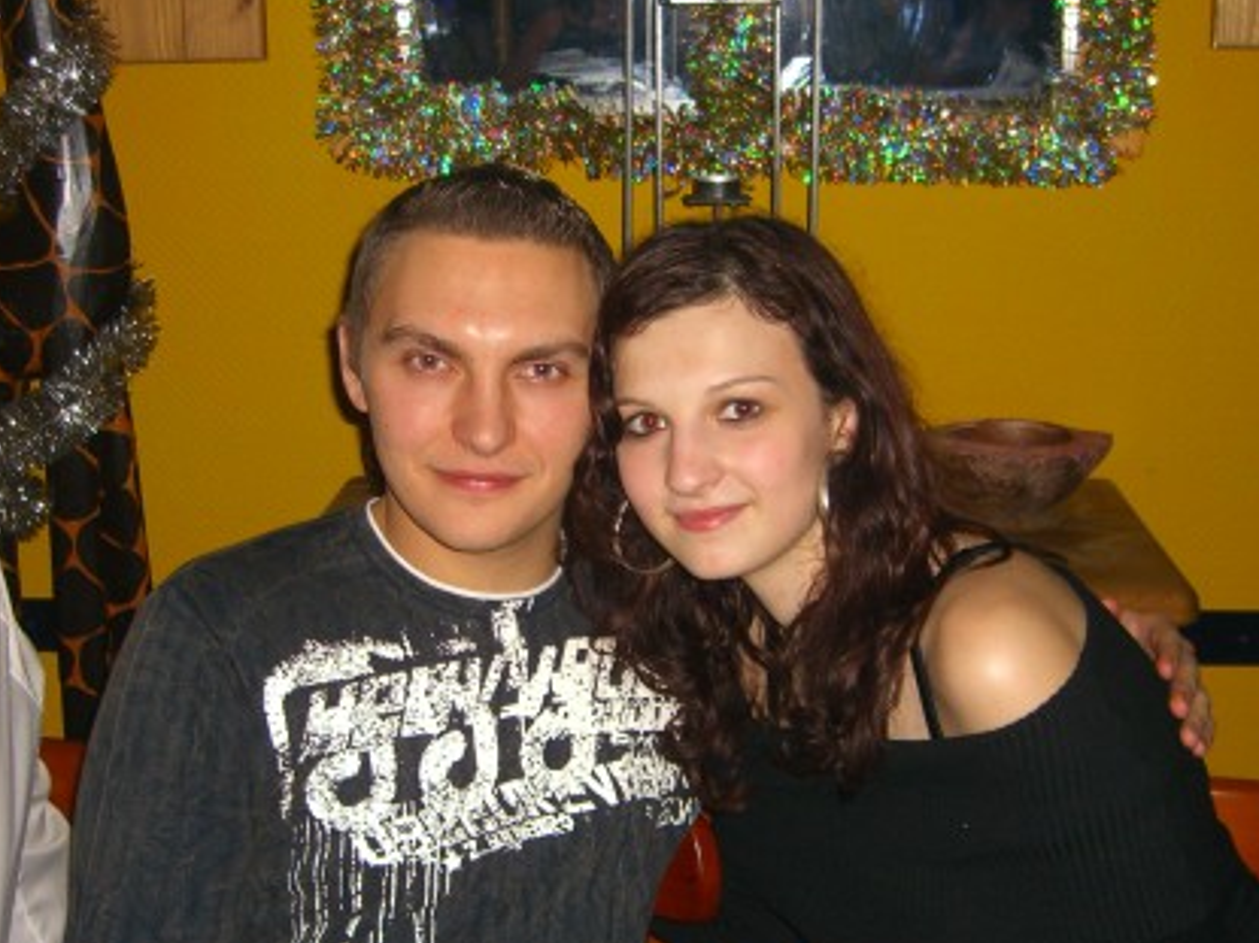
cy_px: 555
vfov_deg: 26.5
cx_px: 619
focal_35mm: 55
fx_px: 2000
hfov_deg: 34.9
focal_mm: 7.9
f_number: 2.8
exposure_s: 1/60
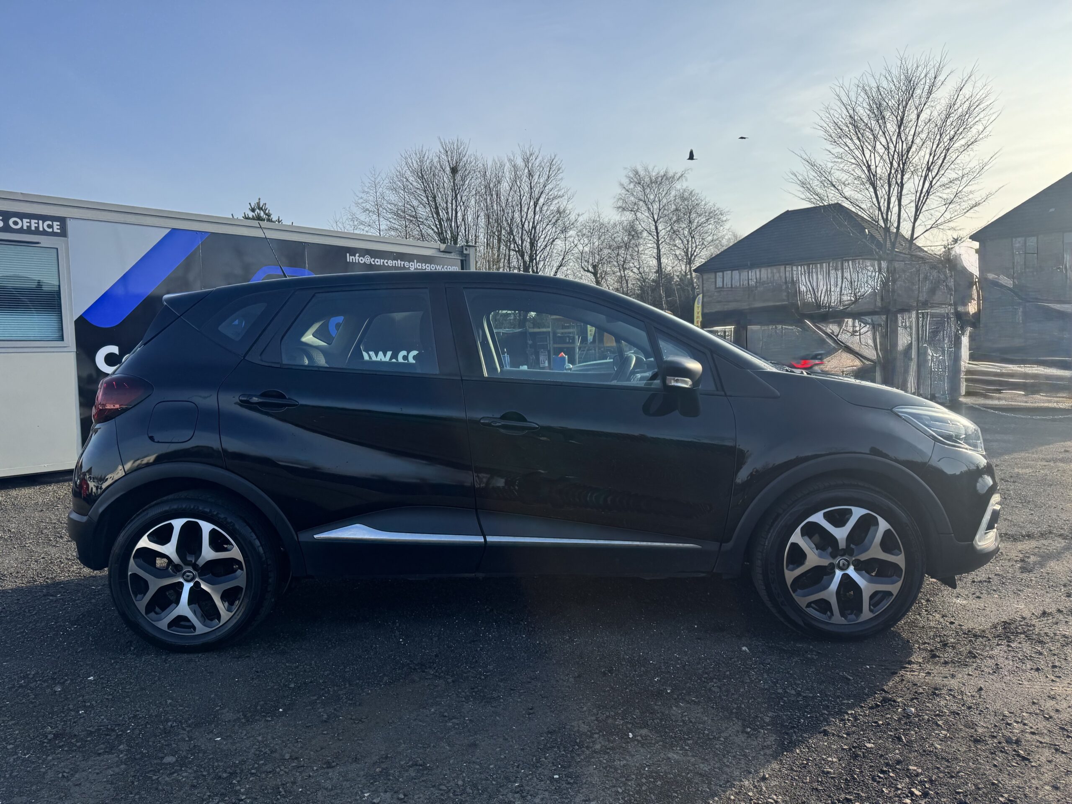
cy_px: 402
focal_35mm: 24
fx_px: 743
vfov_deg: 56.8
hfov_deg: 71.6
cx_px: 536
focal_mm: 6.76
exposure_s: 1/2959
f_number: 1.78
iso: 80
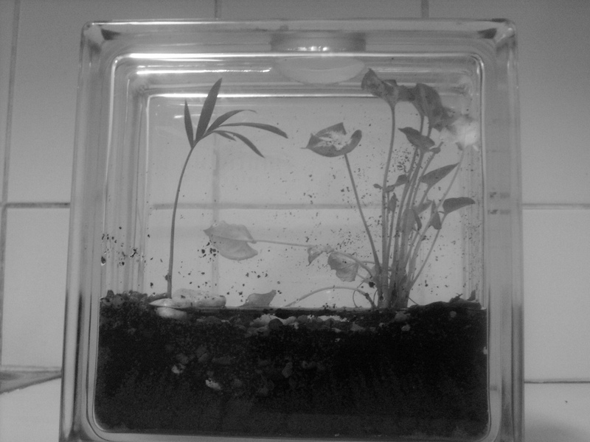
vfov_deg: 33.6
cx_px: 295
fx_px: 733
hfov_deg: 43.9
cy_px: 221
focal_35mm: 43
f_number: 3
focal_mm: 7.2
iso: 200
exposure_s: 1/20
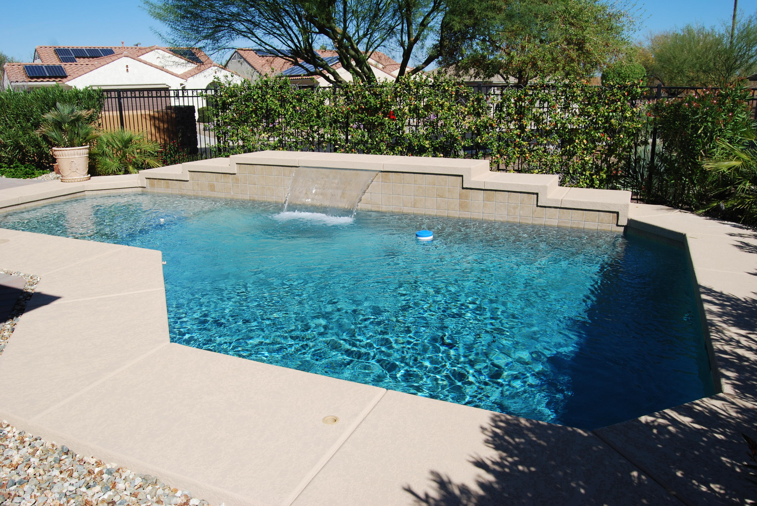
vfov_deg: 48.0
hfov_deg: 67.3
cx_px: 378
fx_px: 568
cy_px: 253
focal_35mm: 27
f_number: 8
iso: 100
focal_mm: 18
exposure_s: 1/250
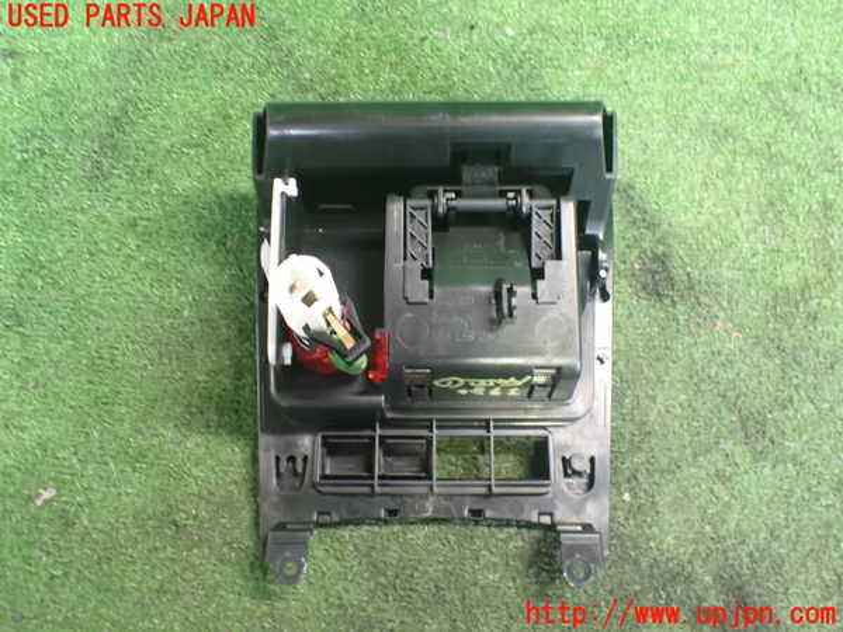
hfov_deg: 60.0
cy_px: 316
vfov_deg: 46.8
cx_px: 422
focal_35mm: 30
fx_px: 731
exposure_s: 1/30
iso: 1250
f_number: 2.3
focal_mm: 5.4
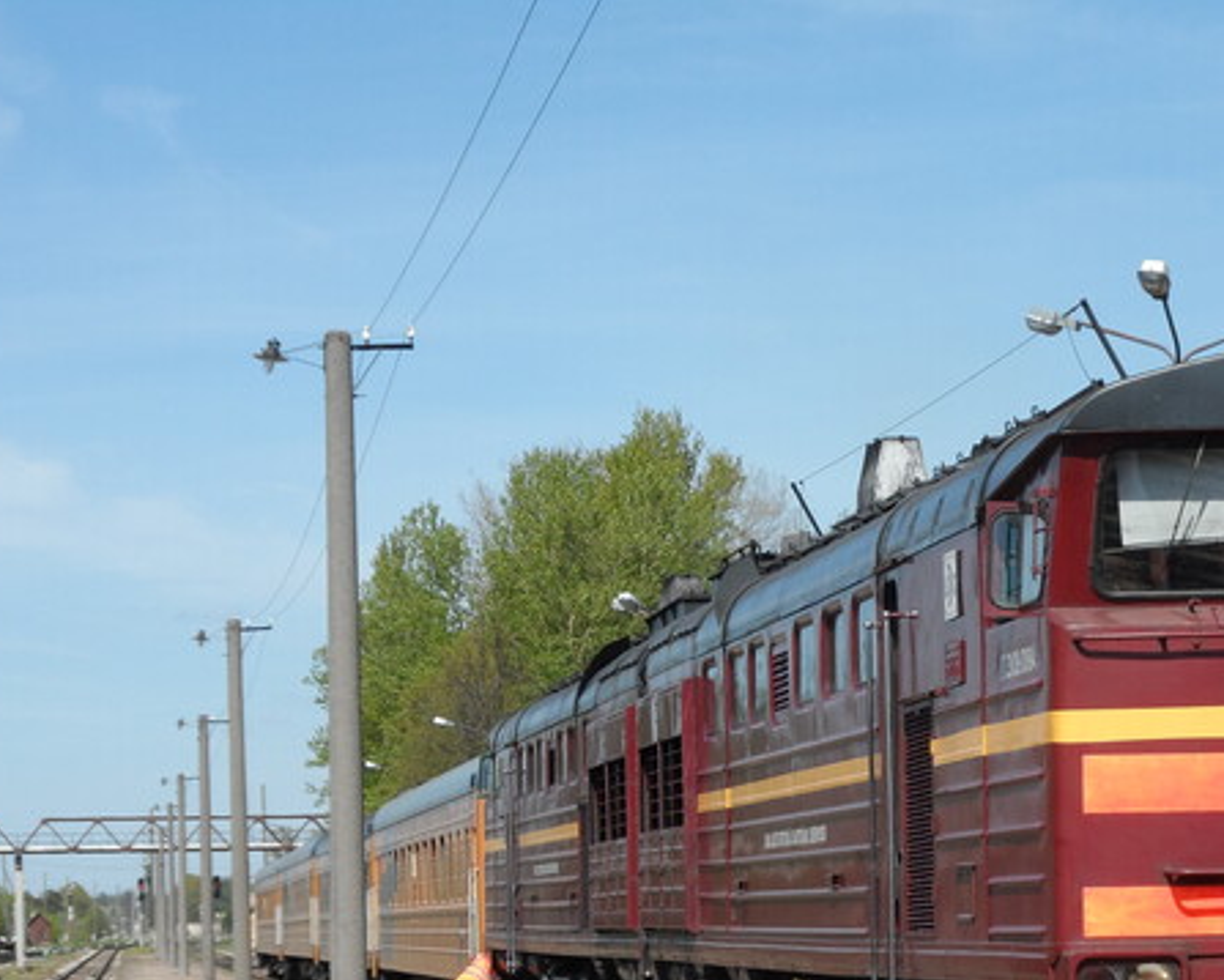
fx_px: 4385
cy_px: 810
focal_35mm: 121
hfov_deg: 15.8
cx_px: 912
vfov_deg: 12.7
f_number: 4.6
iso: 80
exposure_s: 1/500
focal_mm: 12.8
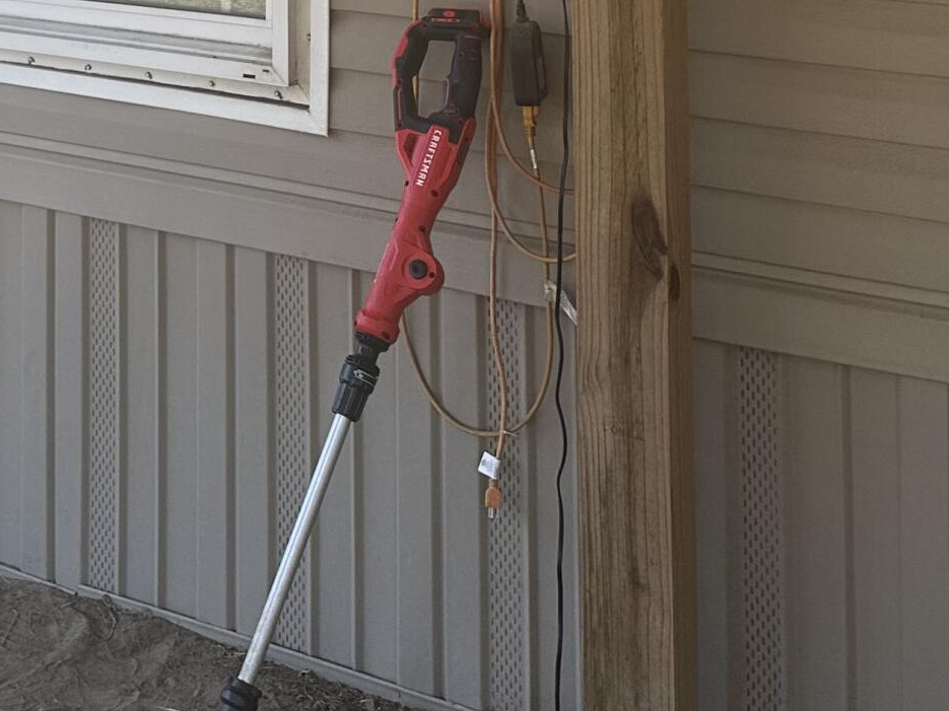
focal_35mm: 77
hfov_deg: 24.4
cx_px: 48
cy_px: -362
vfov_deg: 17.2
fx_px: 2111
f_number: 1.78
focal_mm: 6.86
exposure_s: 1/927
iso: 80
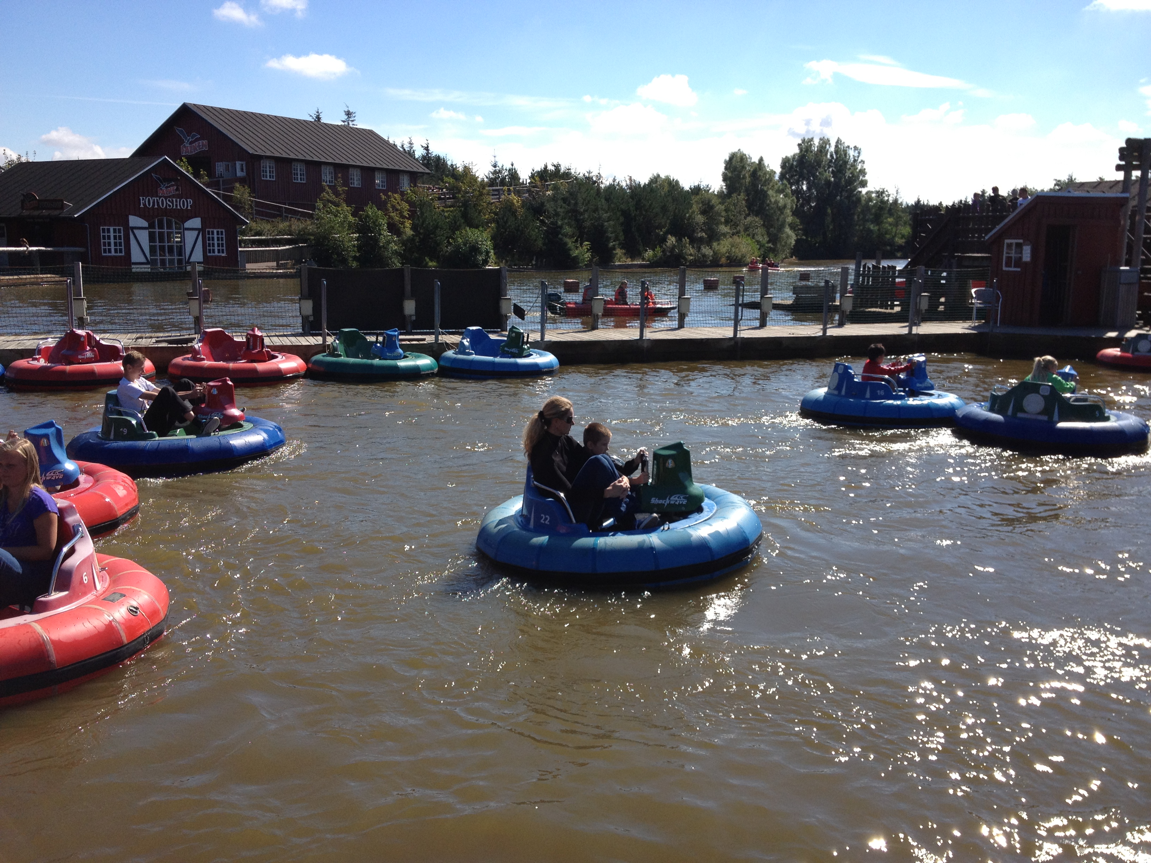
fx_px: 1164
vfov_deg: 40.7
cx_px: 576
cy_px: 432
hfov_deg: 52.6
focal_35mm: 35
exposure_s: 1/1783
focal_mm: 4.28
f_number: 2.4
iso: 64
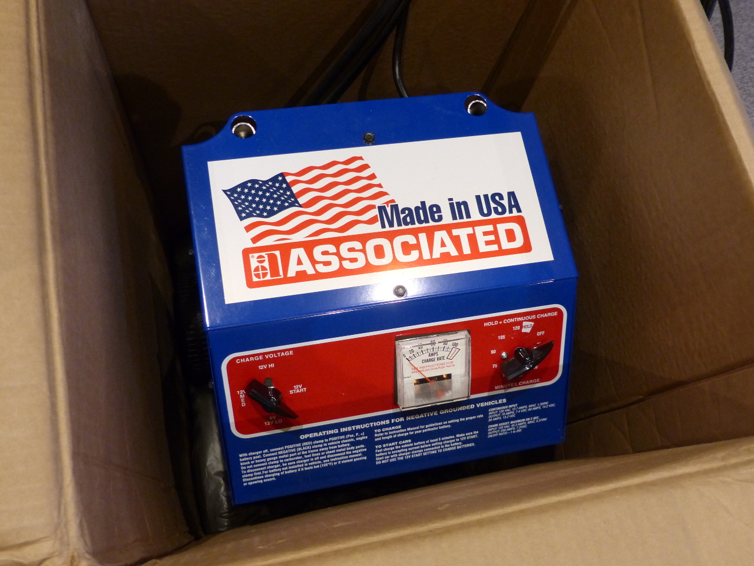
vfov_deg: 42.9
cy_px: 283
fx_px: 719
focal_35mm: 33
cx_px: 377
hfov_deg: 55.4
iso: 400
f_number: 2.8
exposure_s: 1/60
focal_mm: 5.9
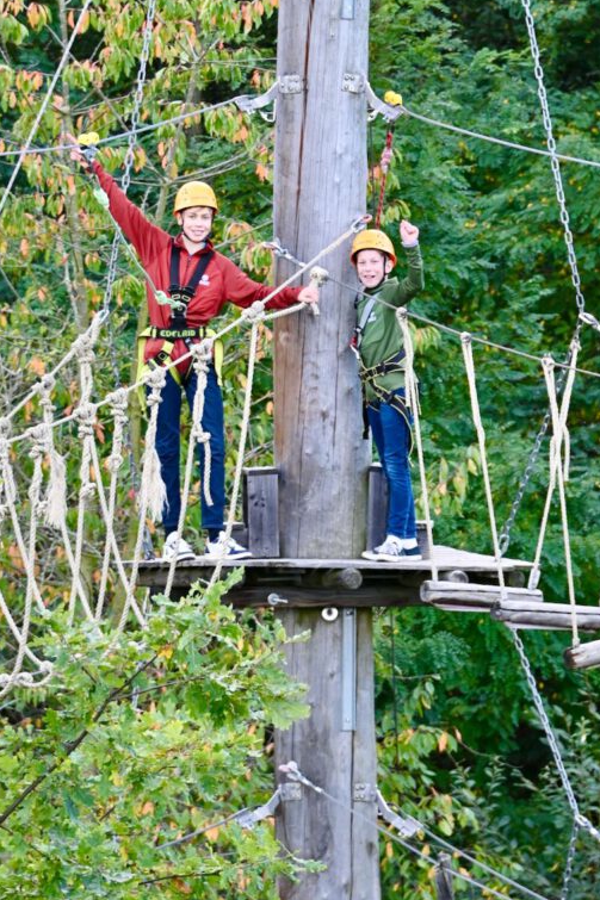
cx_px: 298
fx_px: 5027
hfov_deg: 6.8
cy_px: 260
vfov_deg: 10.2
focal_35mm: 201
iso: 400
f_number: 5.3
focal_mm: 92
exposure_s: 1/160
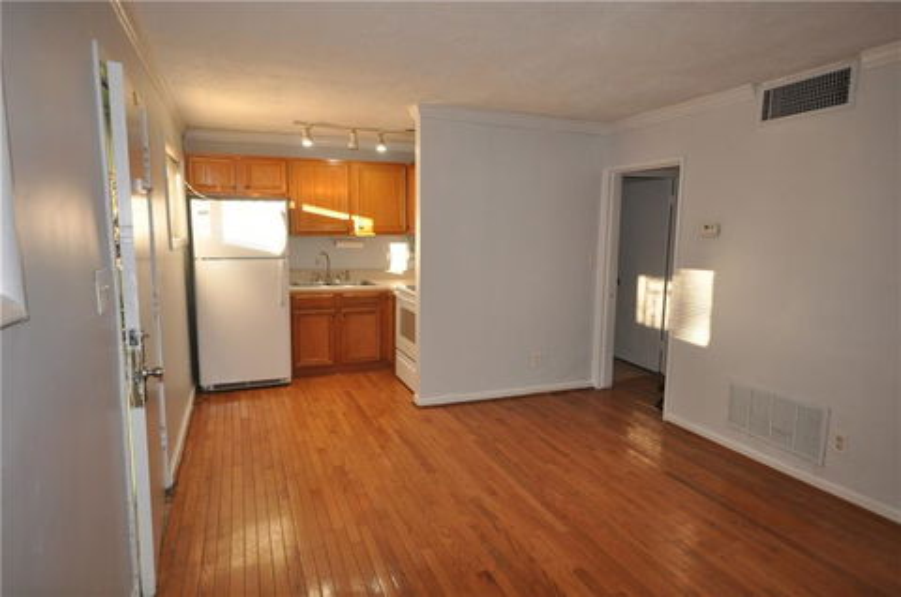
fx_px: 525
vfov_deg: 59.3
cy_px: 298
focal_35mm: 21
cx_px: 450
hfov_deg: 81.3
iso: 800
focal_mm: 14
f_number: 4.8
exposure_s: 1/60
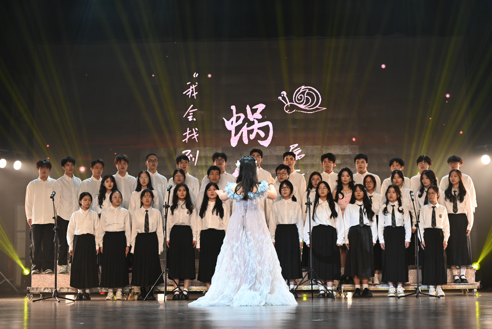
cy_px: 164
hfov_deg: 31.4
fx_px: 875
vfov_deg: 21.3
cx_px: 246
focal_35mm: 64
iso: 2500
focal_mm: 64
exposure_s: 1/250
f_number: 6.3
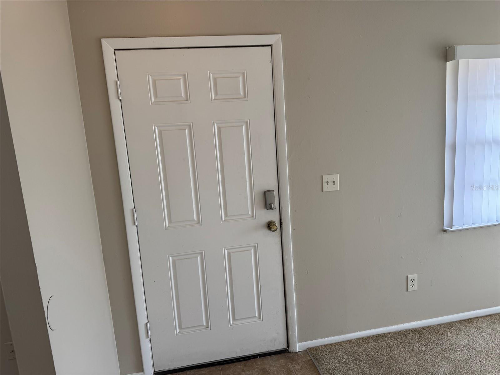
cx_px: 250
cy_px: 188
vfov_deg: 56.8
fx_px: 347
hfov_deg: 71.6
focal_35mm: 24
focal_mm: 6.76
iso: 80
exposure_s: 1/120
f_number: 1.78
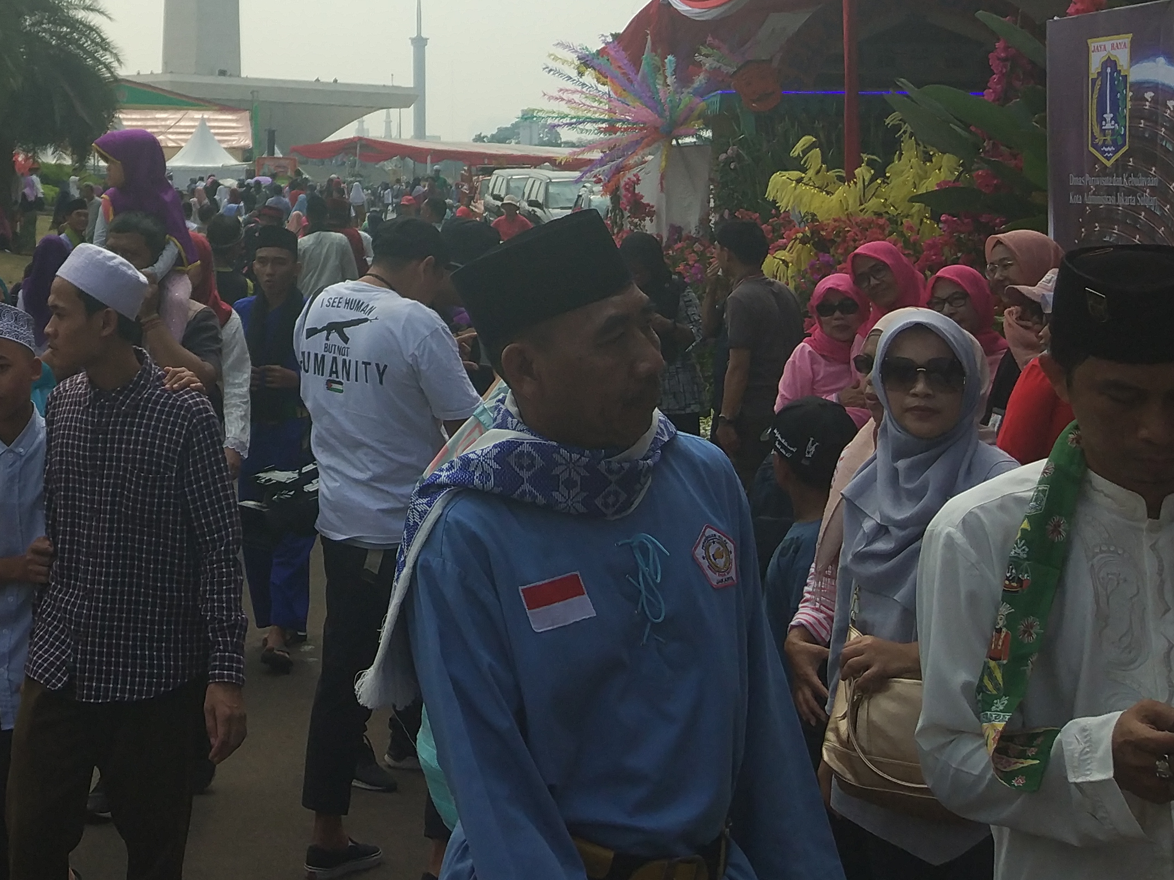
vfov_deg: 23.4
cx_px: -31
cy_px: -68
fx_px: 2000
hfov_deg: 30.2
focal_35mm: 59
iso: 100
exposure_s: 1/1240
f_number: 2
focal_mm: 4.06
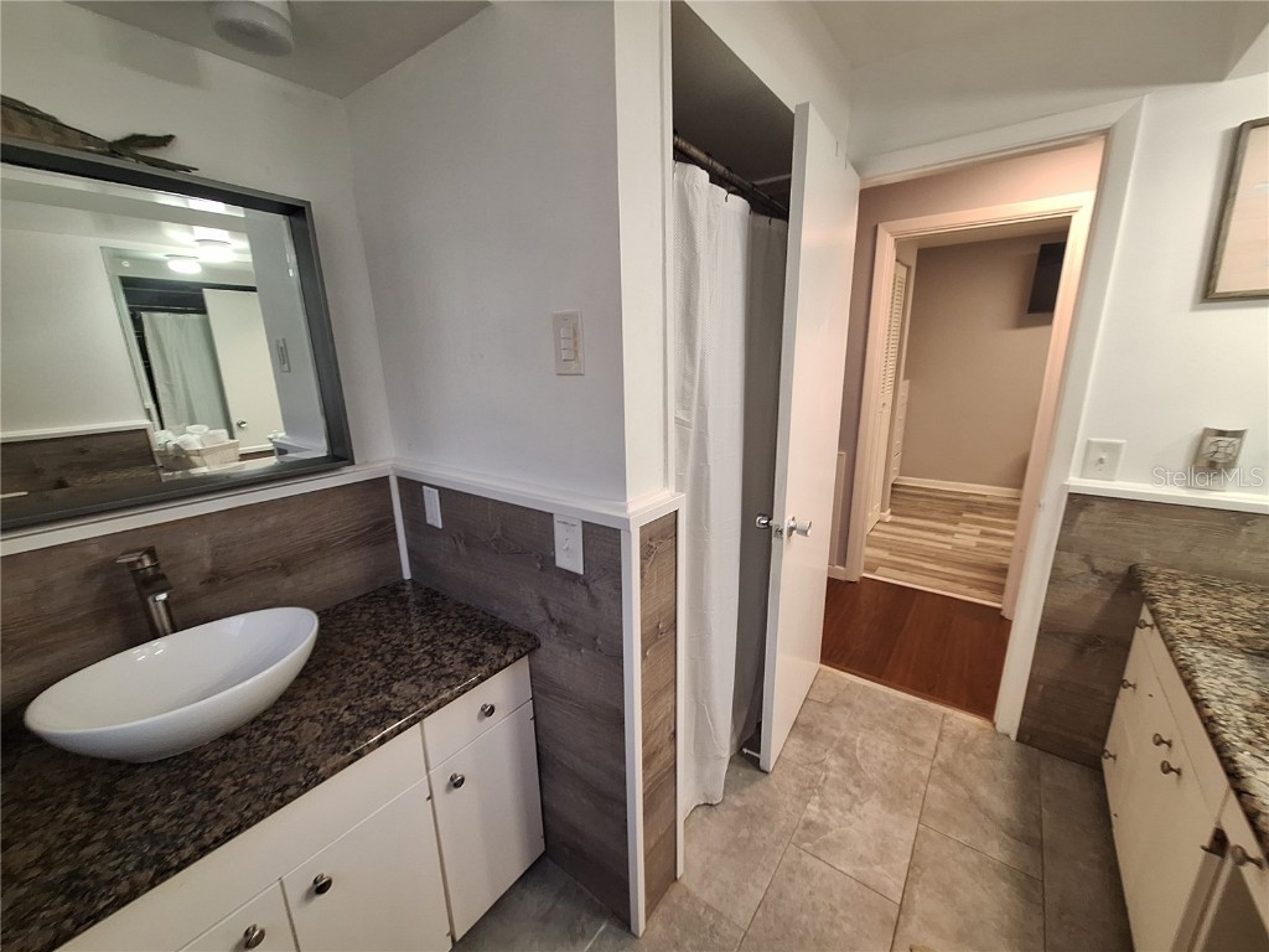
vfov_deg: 89.9
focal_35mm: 13
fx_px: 477
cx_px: 634
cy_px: 476
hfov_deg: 106.2
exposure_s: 1/40
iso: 160
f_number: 2.2
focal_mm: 1.74
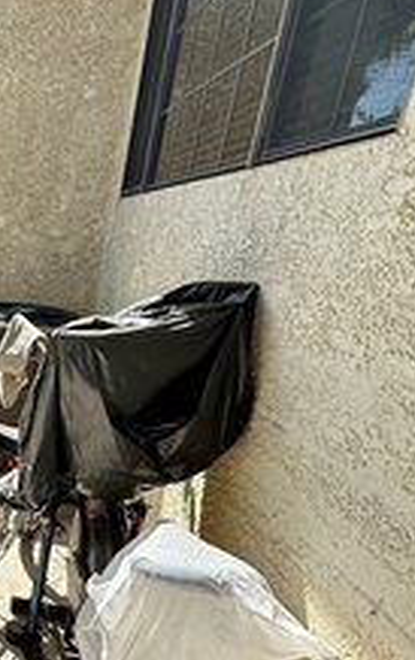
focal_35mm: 29
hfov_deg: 31.8
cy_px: 372
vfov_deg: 64.3
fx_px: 523
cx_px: -138
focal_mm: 2.22
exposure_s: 1/482
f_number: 2.2
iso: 64
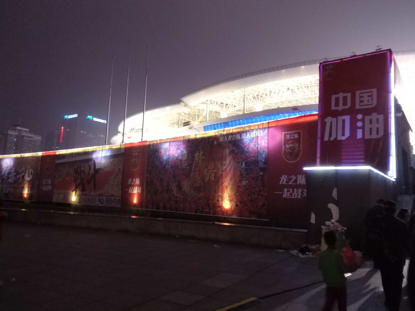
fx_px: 348
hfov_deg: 61.7
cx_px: 206
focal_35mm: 29
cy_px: 148
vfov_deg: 48.2
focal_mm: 4.73
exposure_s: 1/14
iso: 1600
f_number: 2.2
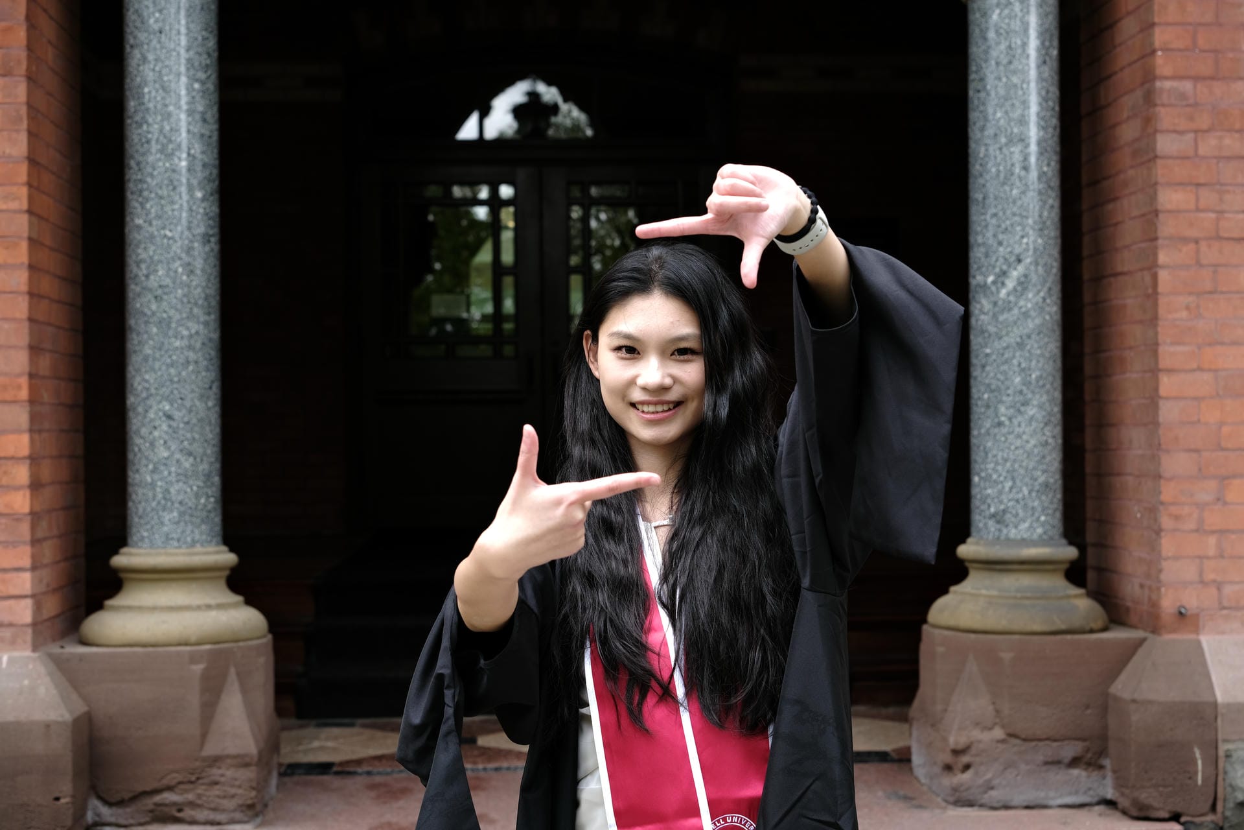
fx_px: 1728
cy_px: 415
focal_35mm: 50
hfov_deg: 39.6
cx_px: 622
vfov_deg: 27.0
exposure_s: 1/105
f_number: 4
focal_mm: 33
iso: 80
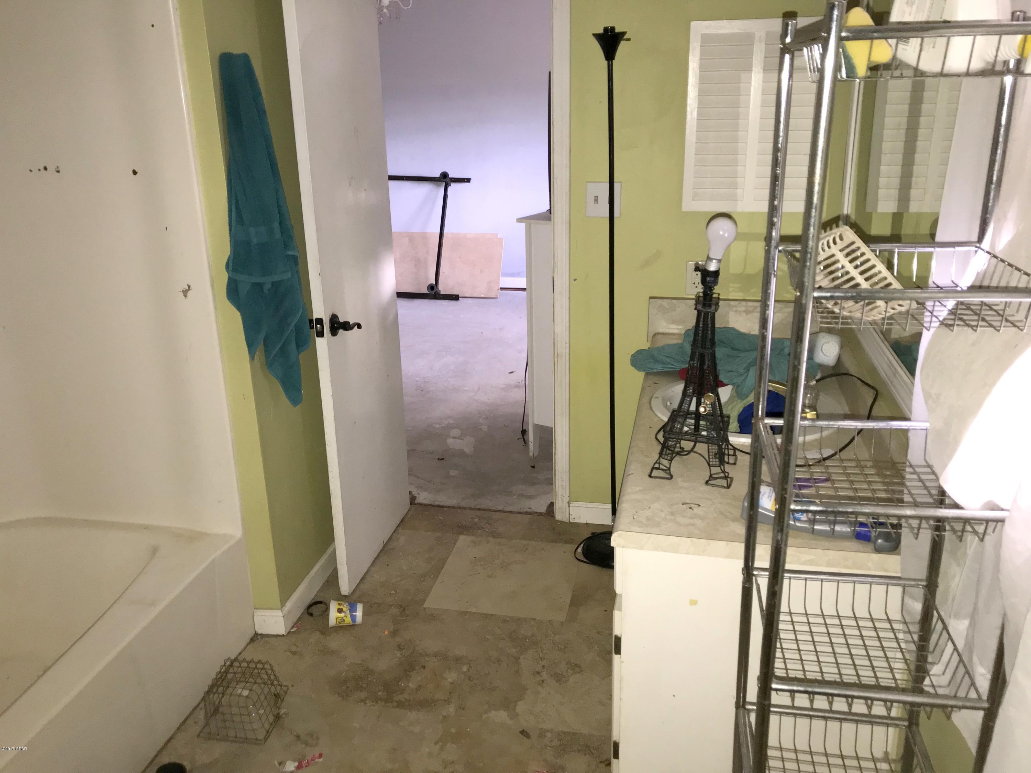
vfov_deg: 49.7
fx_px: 834
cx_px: 516
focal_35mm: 28
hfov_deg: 63.4
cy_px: 386
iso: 50
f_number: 1.8
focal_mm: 3.99
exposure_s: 1/16
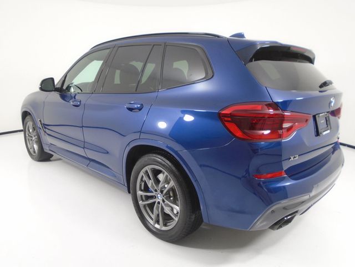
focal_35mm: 26
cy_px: 134
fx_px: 267
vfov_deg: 53.1
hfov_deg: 67.3
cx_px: 178
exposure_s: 1/60
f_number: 3.2
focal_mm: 4.6
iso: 100
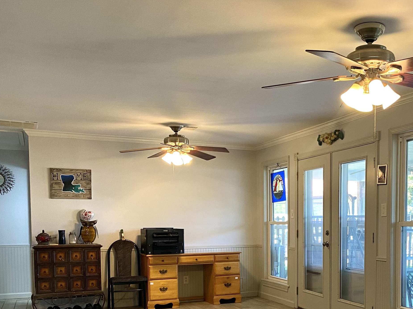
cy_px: 250
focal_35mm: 43
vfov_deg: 32.6
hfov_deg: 42.2
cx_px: 321
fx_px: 513
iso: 80
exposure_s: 1/60
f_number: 1.8
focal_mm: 4.25
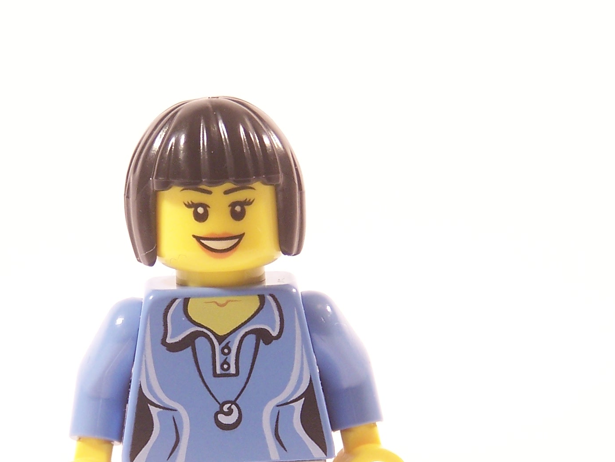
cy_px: 378
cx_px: 241
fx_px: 3856
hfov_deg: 9.1
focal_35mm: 217
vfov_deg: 6.8
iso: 100
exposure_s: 1/10
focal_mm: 19.4
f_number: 3.2
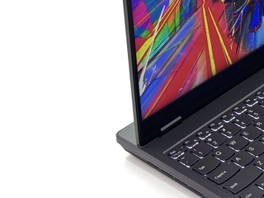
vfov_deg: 12.3
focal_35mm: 120
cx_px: 304
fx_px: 915
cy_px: 40
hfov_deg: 15.9
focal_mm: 6.76
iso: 50
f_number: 1.78
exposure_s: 1/100
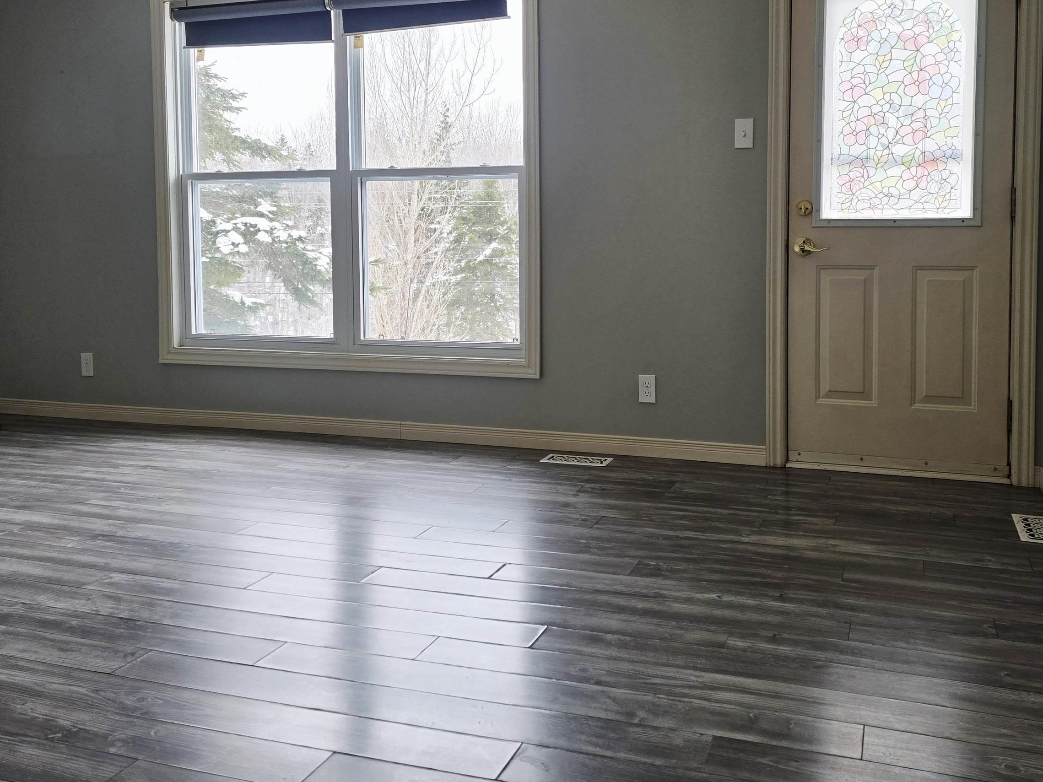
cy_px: 271
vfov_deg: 44.9
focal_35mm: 31
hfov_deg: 58.1
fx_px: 934
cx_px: 602
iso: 100
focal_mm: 6.3
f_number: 1.7
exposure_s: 1/182
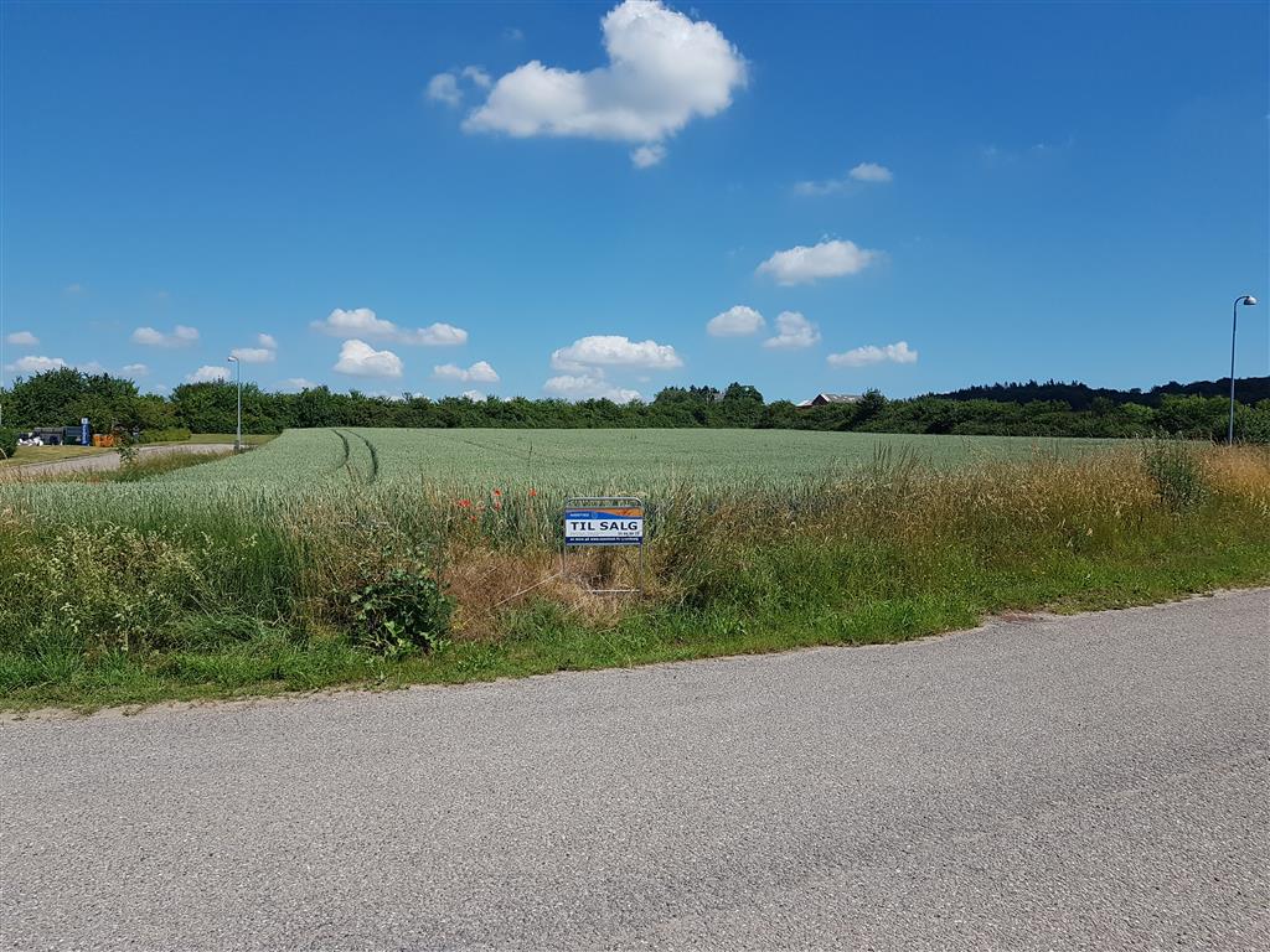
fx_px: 954
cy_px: 476
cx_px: 635
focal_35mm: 26
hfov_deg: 67.3
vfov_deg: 53.1
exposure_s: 1/3264
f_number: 1.7
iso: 50
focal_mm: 4.2
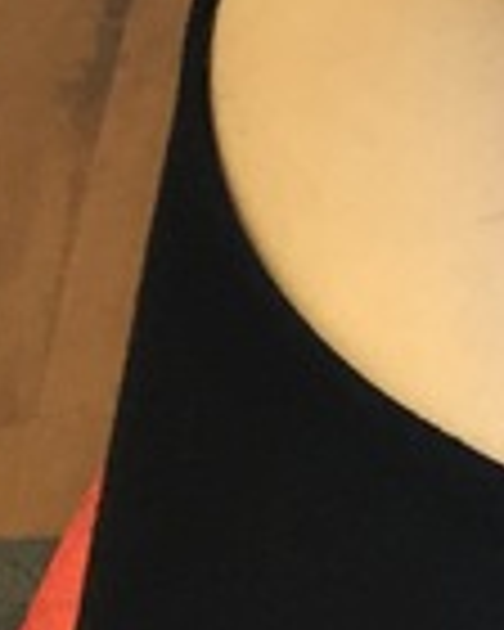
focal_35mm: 172
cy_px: -758
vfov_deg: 10.1
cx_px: 945
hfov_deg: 8.6
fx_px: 3207
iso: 100
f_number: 2.2
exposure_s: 1/30
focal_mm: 4.15
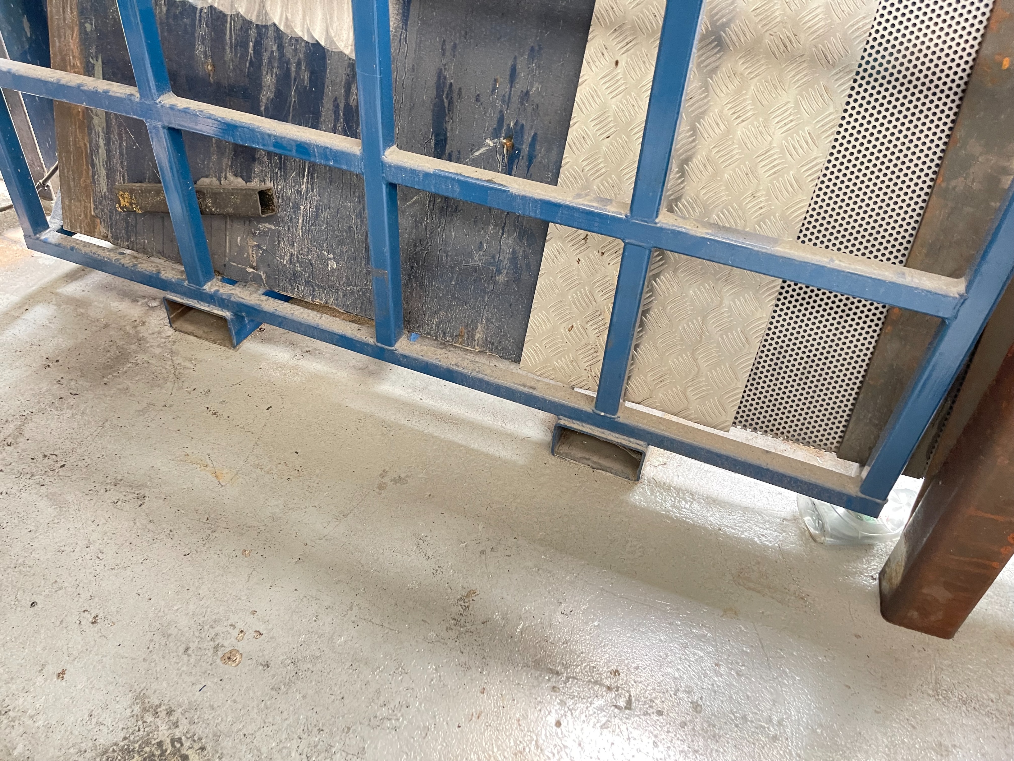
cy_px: 380
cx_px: 507
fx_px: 762
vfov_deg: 53.1
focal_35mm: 26
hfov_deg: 67.3
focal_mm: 5.1
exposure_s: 1/60
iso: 320
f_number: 1.6
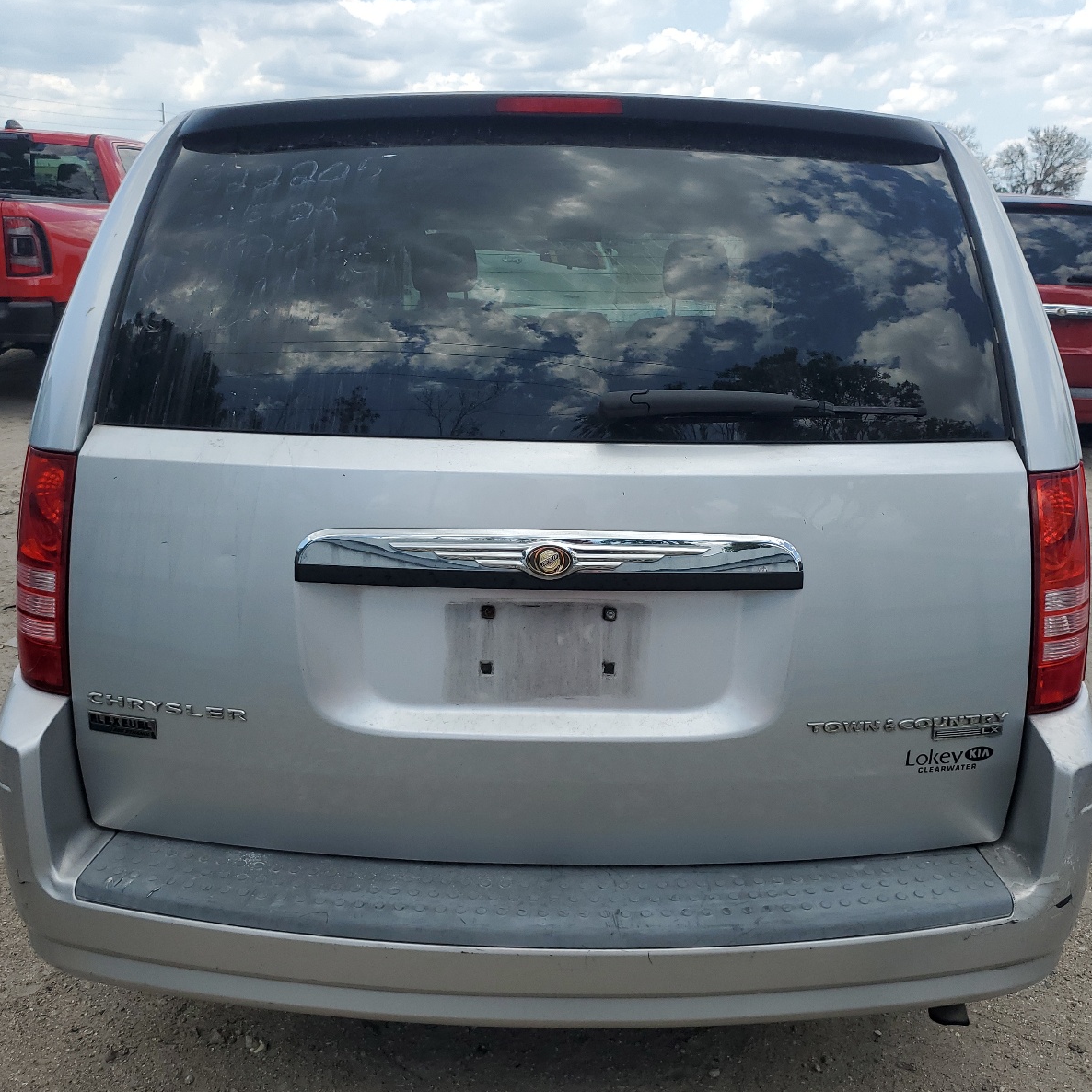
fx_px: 1106
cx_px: 573
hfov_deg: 52.5
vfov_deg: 52.5
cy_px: 547
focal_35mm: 31
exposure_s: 1/2500
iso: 50
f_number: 1.5
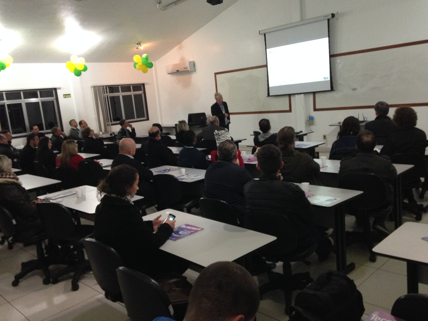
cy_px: 160
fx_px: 408
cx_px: 214
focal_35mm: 33
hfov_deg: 55.4
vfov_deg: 42.9
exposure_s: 1/20
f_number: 2.4
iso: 320
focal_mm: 4.12
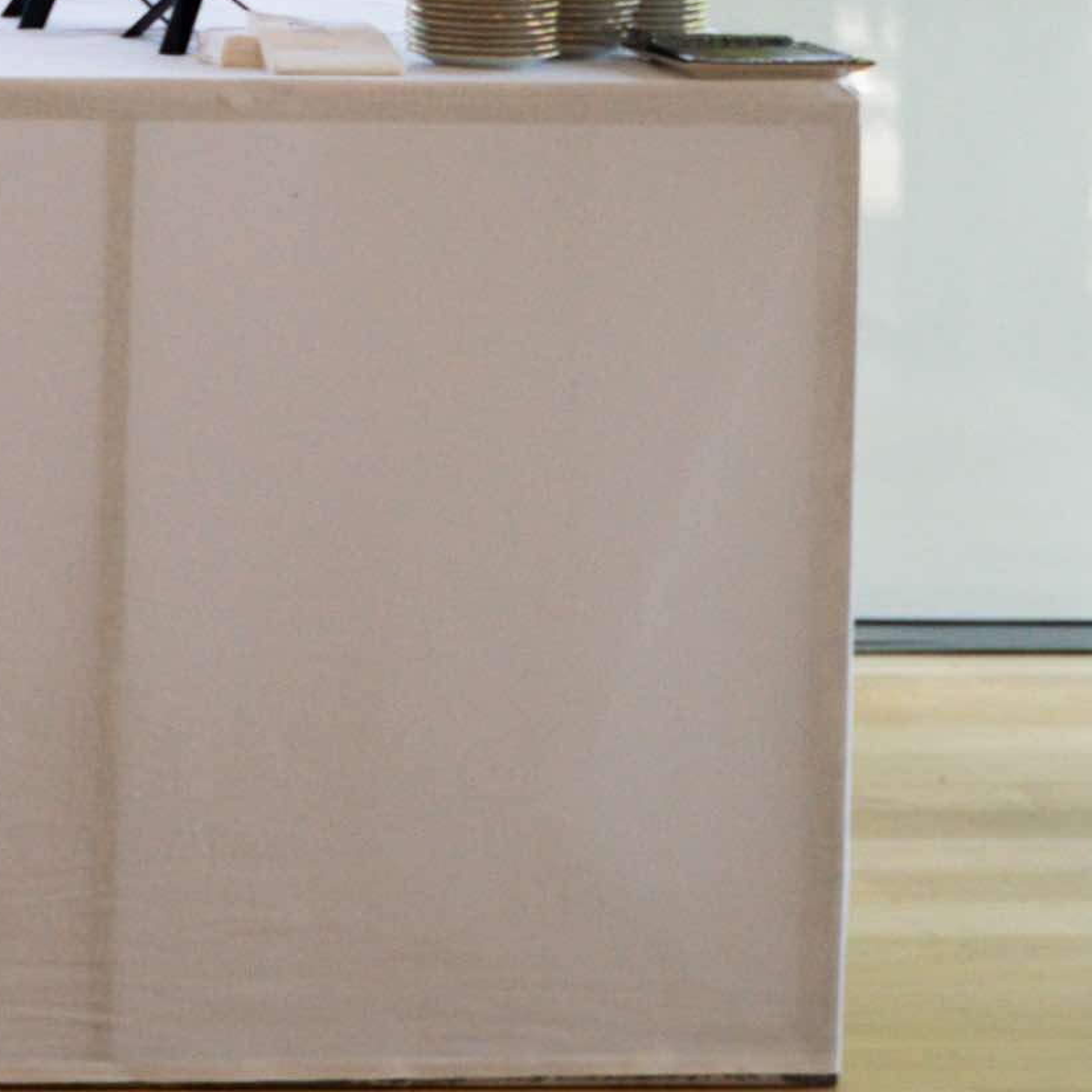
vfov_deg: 9.7
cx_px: -878
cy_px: -687
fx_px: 6174
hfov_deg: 9.6
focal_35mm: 173
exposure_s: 1/640
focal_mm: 28
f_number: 2.8
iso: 200
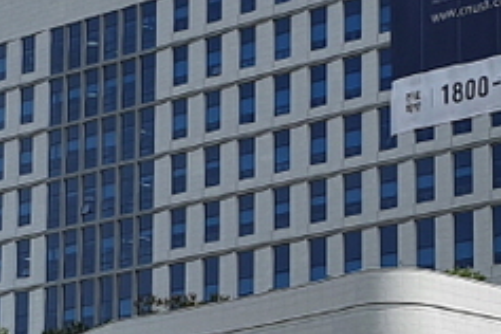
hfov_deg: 27.7
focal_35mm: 73
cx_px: 268
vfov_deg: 18.7
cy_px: 201
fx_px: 1016
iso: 50
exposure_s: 1/2160
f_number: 2.4
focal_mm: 4.32
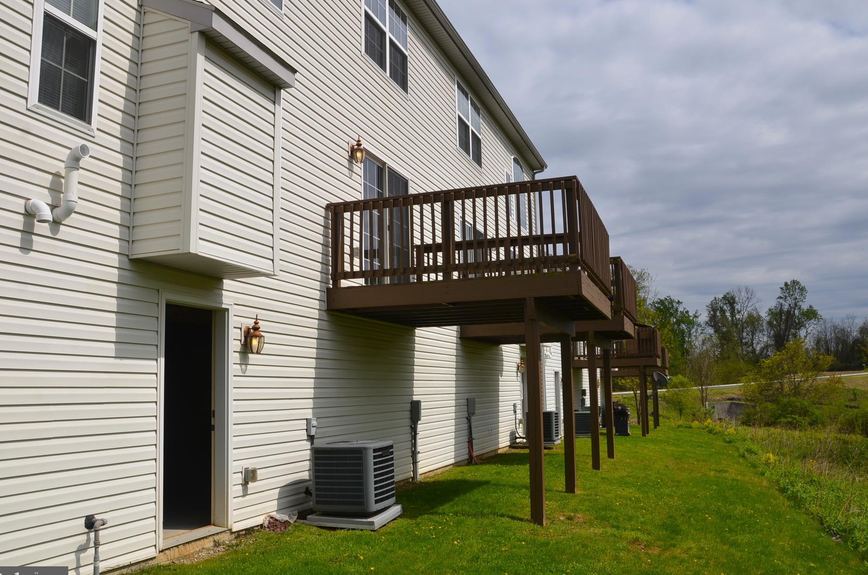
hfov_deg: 63.8
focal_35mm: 29
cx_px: 434
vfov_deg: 44.8
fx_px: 698
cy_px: 290
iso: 100
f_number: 9
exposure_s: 1/320
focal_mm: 18
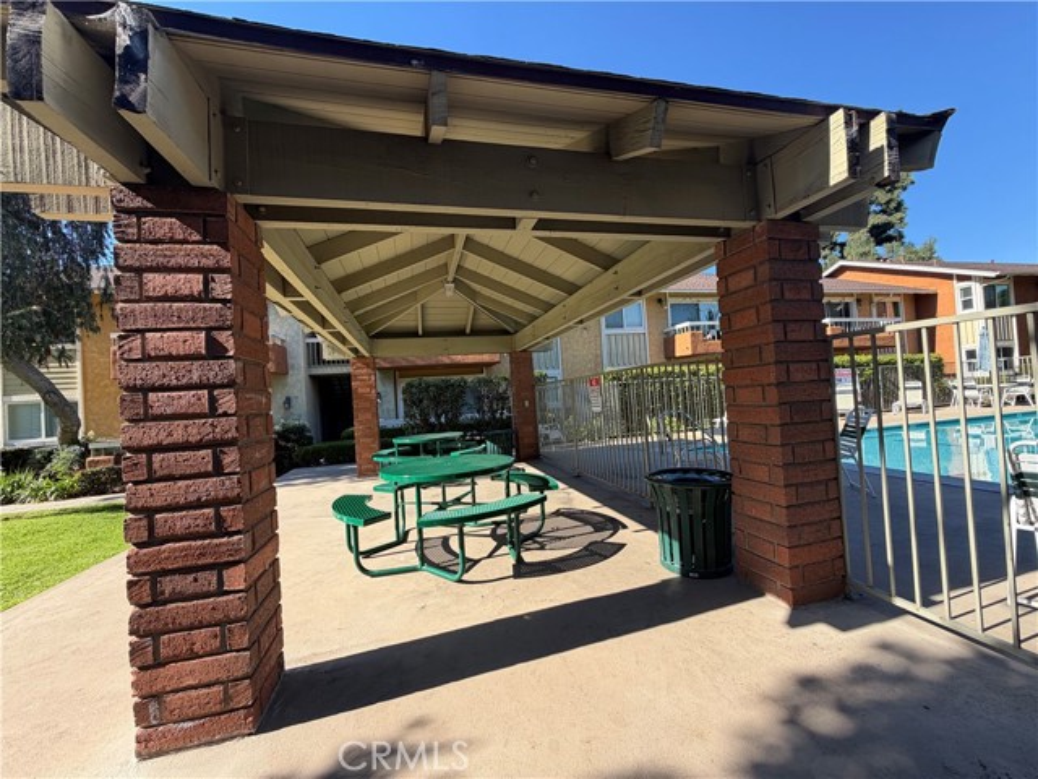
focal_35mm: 14
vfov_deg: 85.7
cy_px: 390
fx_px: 420
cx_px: 519
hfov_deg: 102.1
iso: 40
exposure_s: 1/590
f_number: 2.2
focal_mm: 2.22
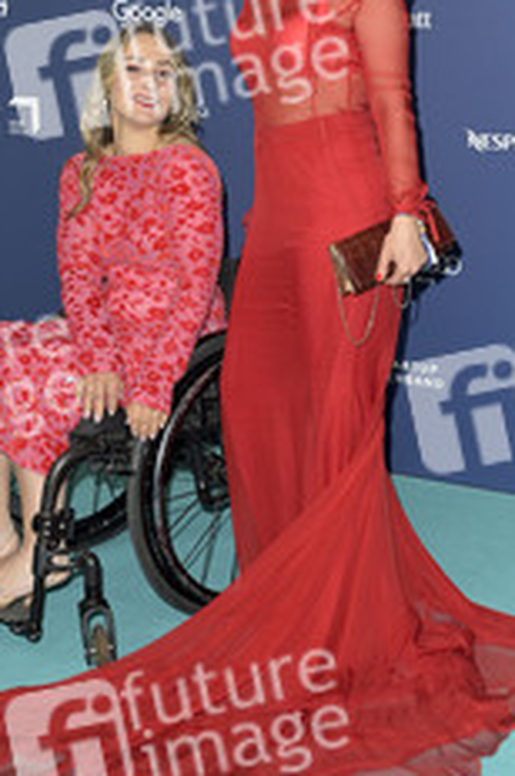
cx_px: 274
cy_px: 227
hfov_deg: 17.9
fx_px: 1636
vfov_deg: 26.5
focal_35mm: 76
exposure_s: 1/250
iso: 800
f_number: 6.3
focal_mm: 44
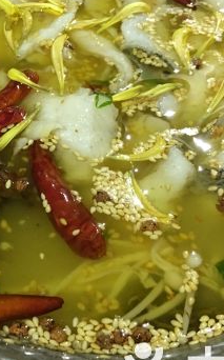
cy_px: 146
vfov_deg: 32.4
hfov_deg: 20.2
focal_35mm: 63
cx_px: 20
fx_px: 617
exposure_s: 1/17
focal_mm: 4.15
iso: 100
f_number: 2.2
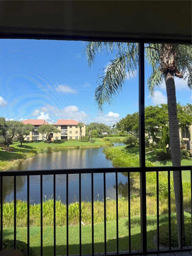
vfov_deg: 71.6
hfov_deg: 56.8
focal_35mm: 24
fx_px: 177
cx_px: 96
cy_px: 128
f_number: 1.78
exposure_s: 1/2370
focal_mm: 6.76
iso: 80
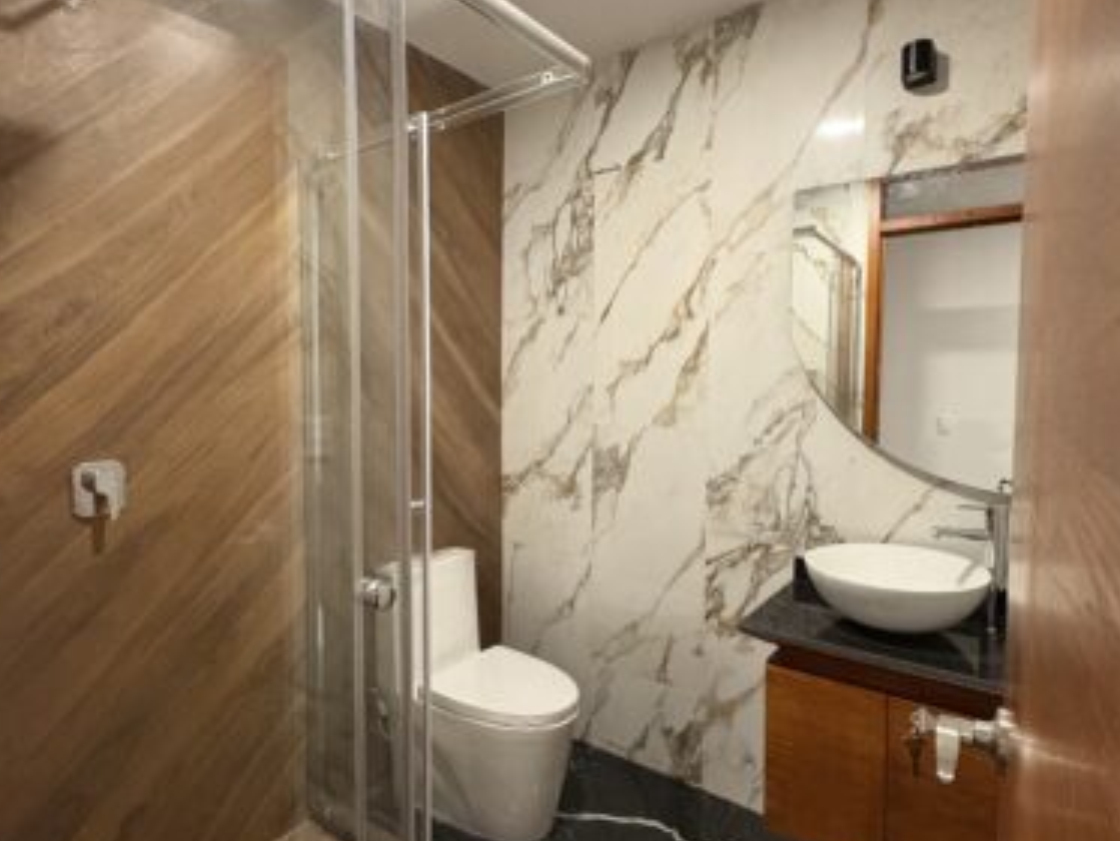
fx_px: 485
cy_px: 417
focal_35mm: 15
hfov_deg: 98.1
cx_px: 552
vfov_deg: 81.8
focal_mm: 2.22
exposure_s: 1/60
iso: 640
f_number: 2.2
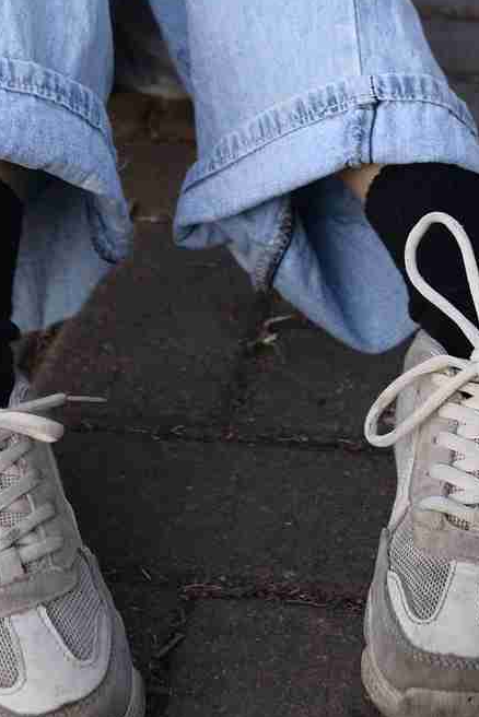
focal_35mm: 96
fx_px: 1914
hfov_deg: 14.3
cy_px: -131
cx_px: 265
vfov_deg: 20.0
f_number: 5.6
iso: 160
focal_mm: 35
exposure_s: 1/250
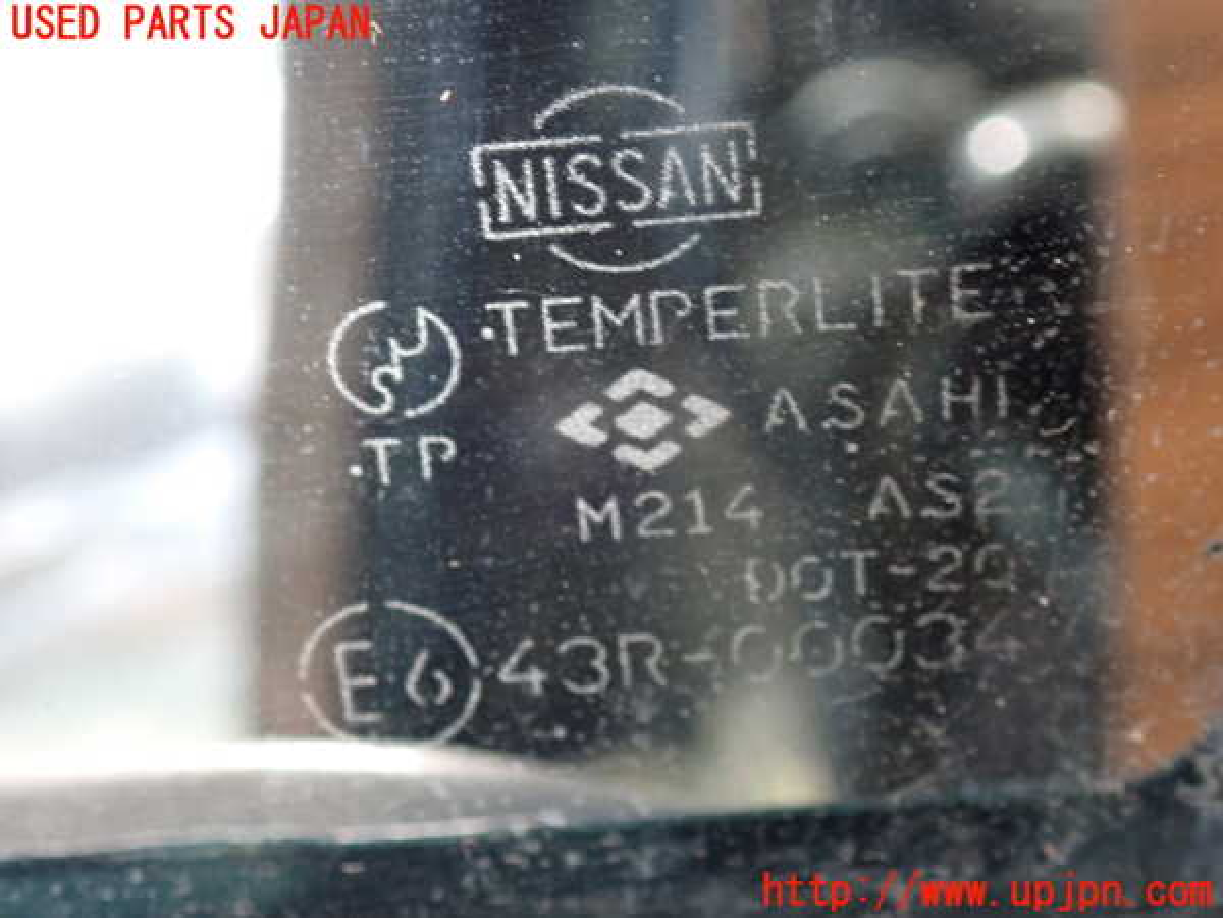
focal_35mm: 100
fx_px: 3533
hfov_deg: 19.6
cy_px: 459
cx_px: 612
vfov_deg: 14.8
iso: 800
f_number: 4.9
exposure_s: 1/50
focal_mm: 18
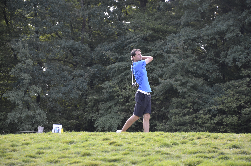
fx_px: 1096
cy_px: 83
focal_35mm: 158
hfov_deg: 13.1
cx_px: 126
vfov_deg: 8.7
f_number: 5.6
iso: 280
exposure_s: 1/125
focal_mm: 105
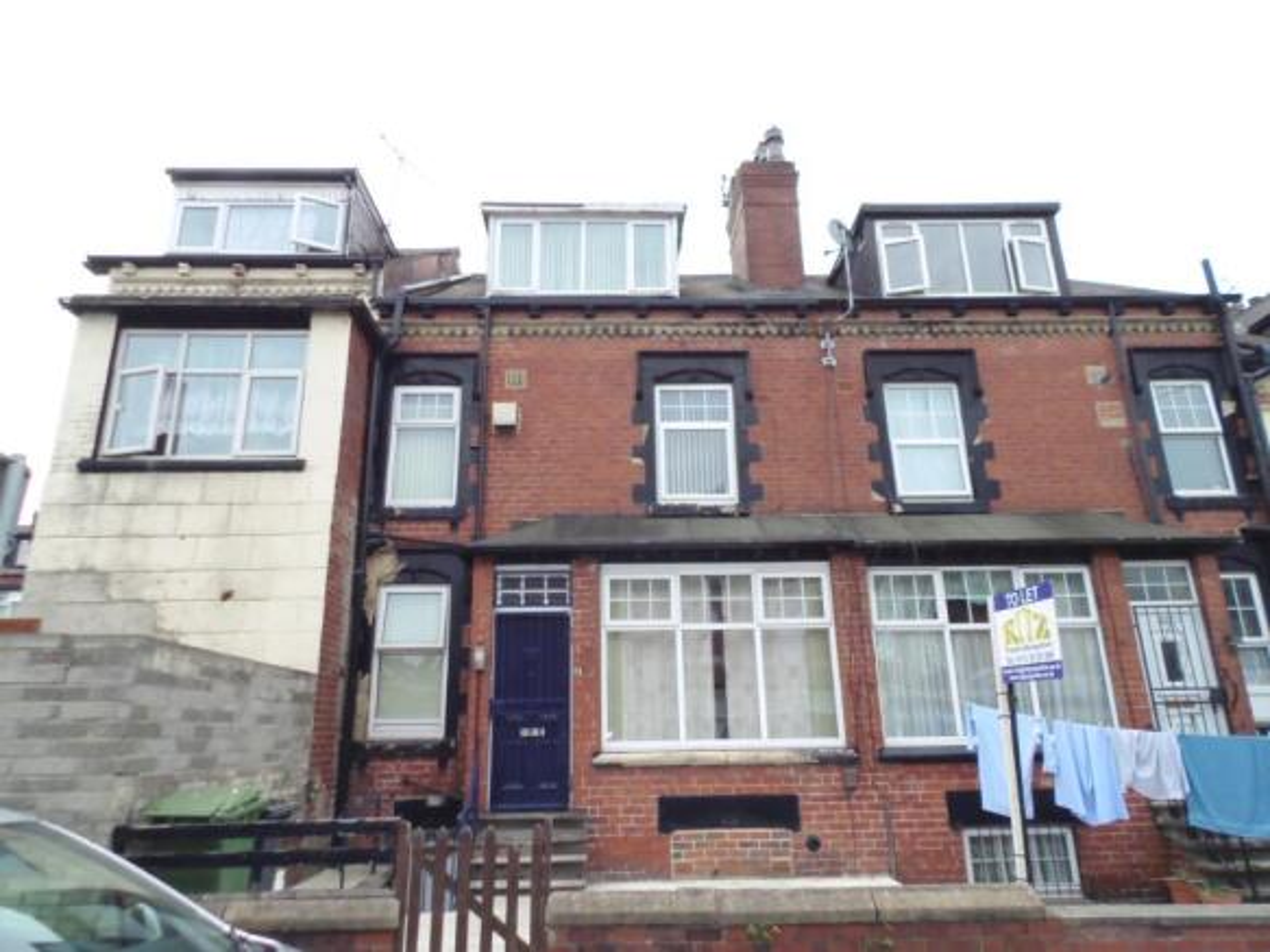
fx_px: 807
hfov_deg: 76.4
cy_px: 476
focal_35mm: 22
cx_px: 635
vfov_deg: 61.1
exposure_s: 1/640
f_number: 3
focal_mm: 4
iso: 100
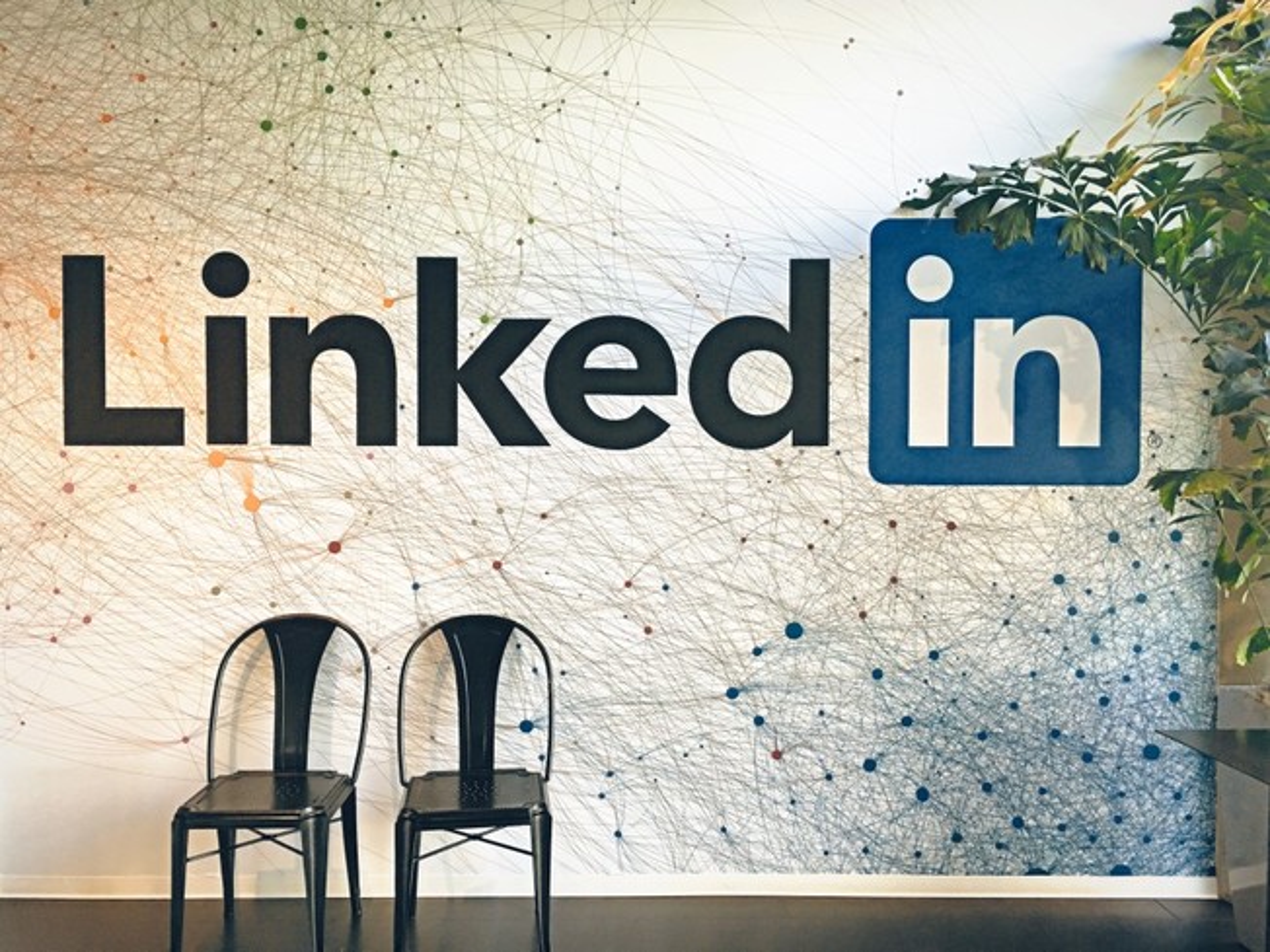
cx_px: 635
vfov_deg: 48.2
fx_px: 1064
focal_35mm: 29
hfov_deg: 61.7
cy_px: 476
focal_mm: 4.15
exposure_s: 1/30
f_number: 2.2
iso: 125
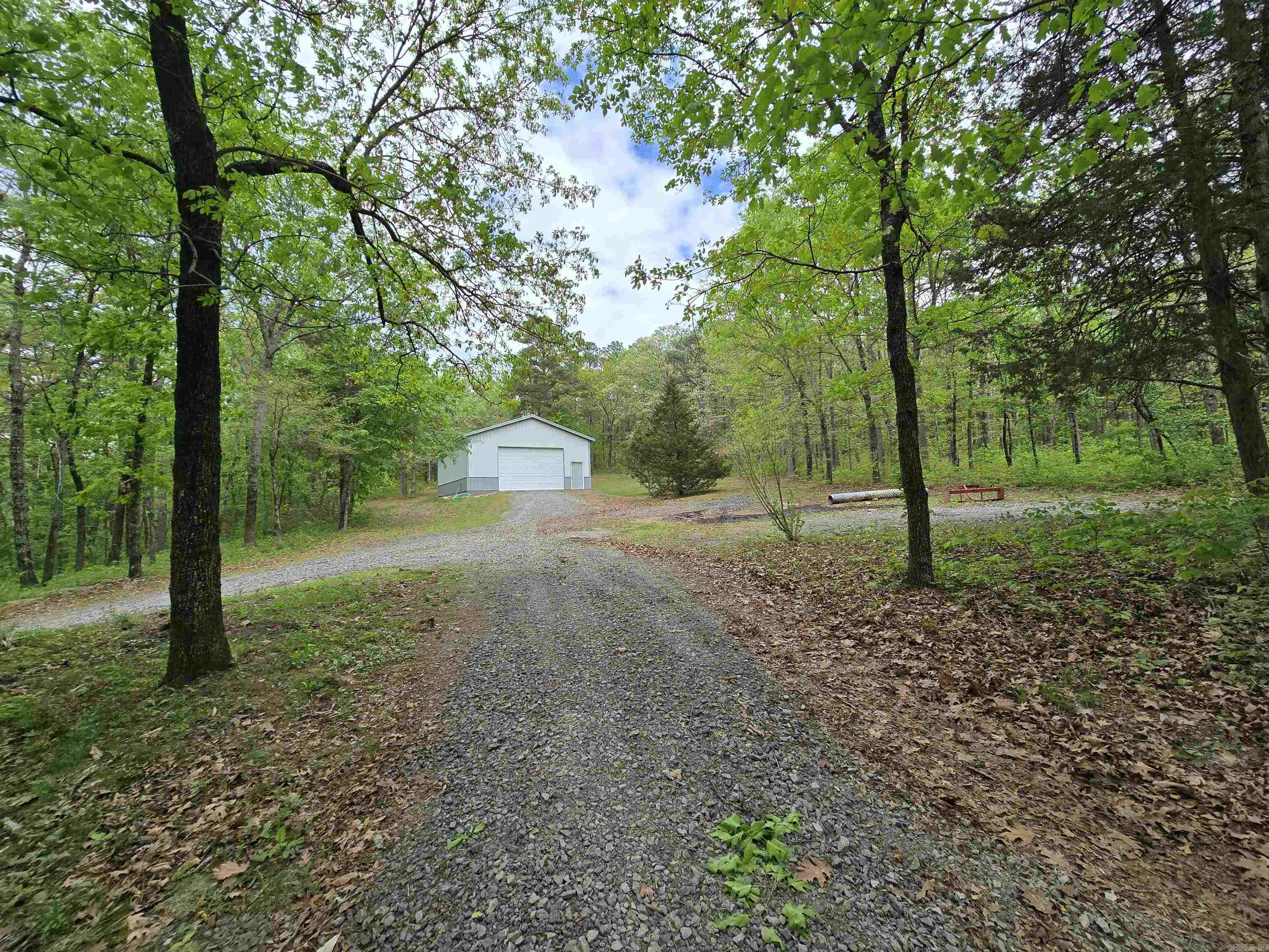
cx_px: 634
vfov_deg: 89.9
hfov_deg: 106.2
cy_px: 476
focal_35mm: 13
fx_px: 477
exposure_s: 1/1347
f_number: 2.2
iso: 50
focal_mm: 2.2
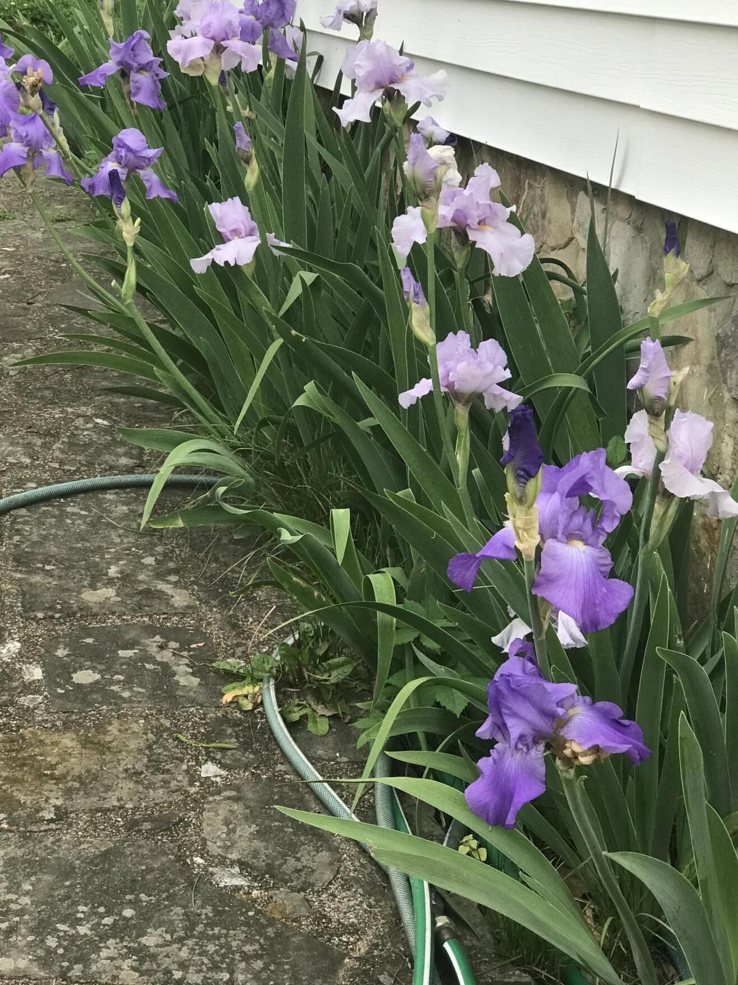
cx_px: 327
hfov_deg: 22.6
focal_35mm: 65
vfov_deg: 29.8
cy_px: 425
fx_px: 1848
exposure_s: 1/60
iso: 64
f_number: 2.8
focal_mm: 6.6
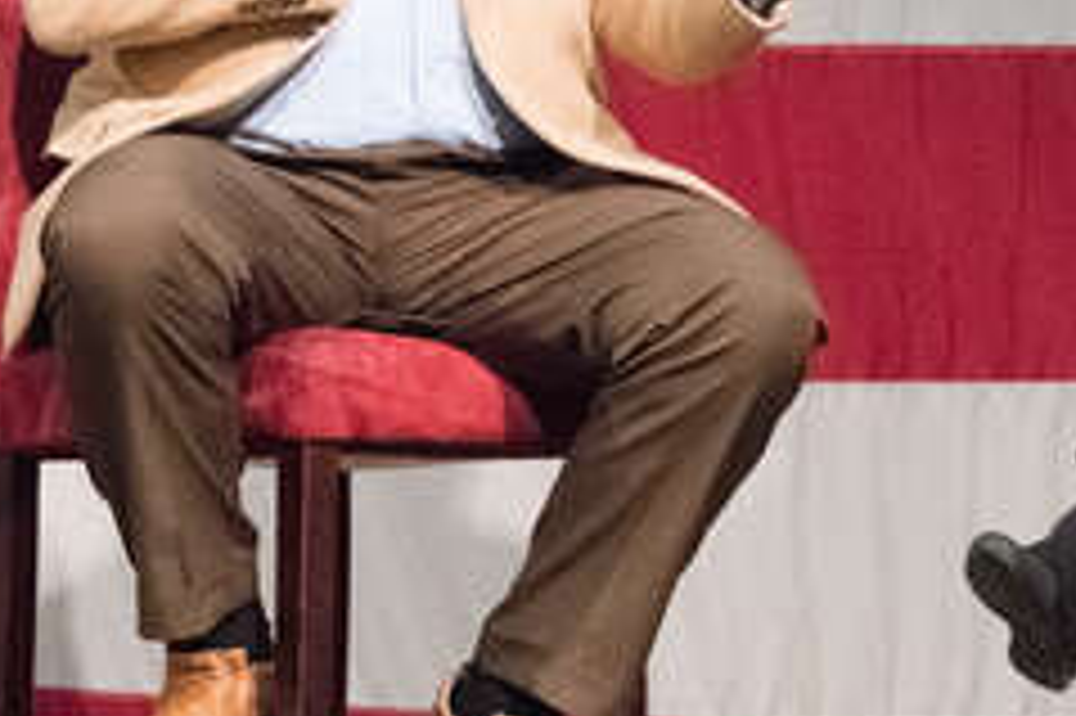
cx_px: 720
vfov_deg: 4.0
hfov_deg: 6.0
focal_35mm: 342
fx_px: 10215
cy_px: 223
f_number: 6.3
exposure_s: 1/320
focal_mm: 102
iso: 22800
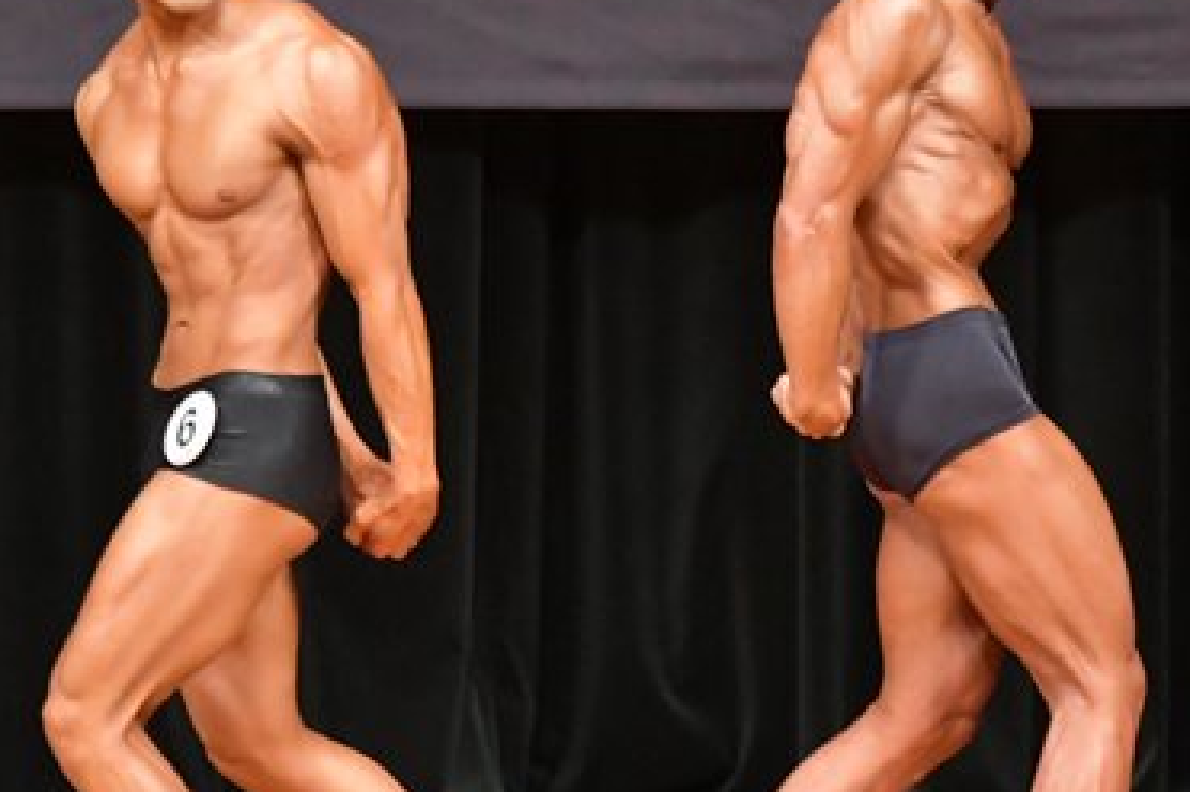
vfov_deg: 2.3
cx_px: 1054
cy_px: 420
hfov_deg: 3.5
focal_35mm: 595
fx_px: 19658
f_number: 5.6
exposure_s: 1/400
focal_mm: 190
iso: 8000
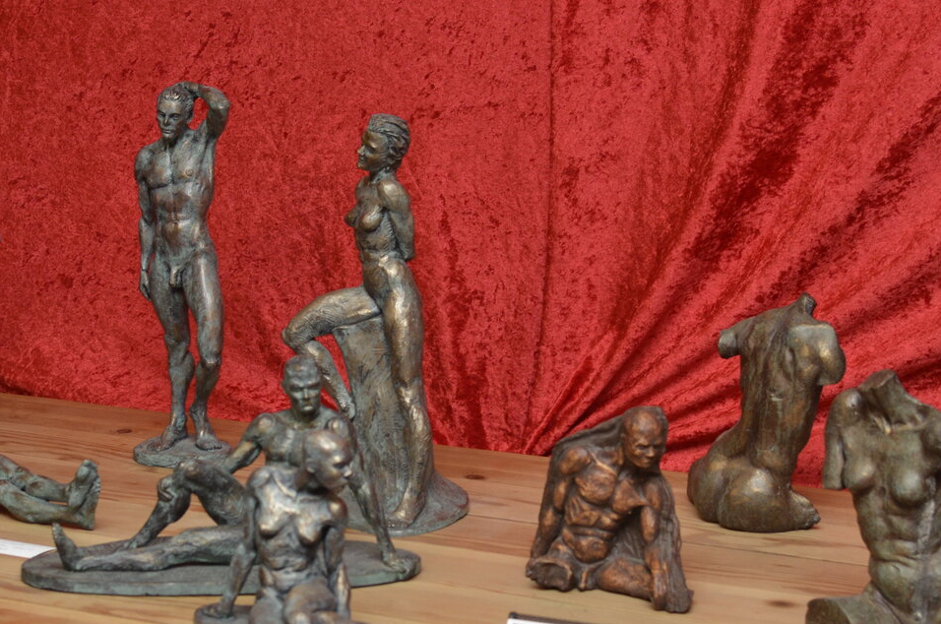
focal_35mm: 88
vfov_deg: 15.5
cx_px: 380
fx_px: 2292
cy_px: 404
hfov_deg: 23.2
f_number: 4
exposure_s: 1/60
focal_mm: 35
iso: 800
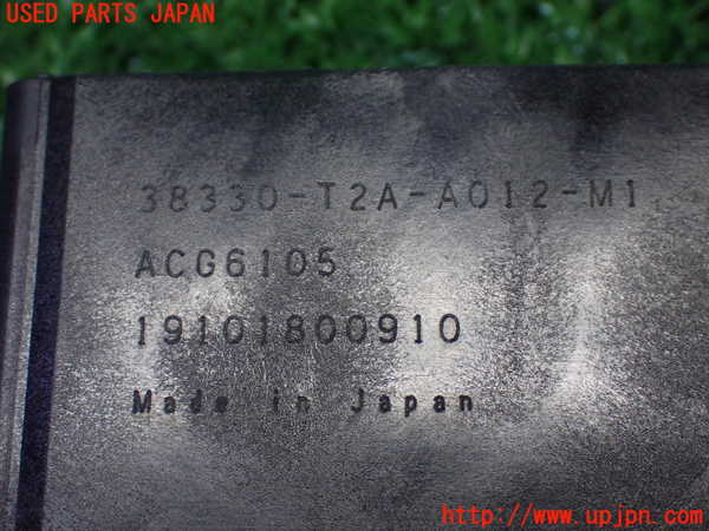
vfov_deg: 21.9
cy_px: 266
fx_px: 1372
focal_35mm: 67
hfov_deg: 29.0
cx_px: 354
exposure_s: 1/125
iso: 800
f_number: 3.8
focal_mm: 11.88
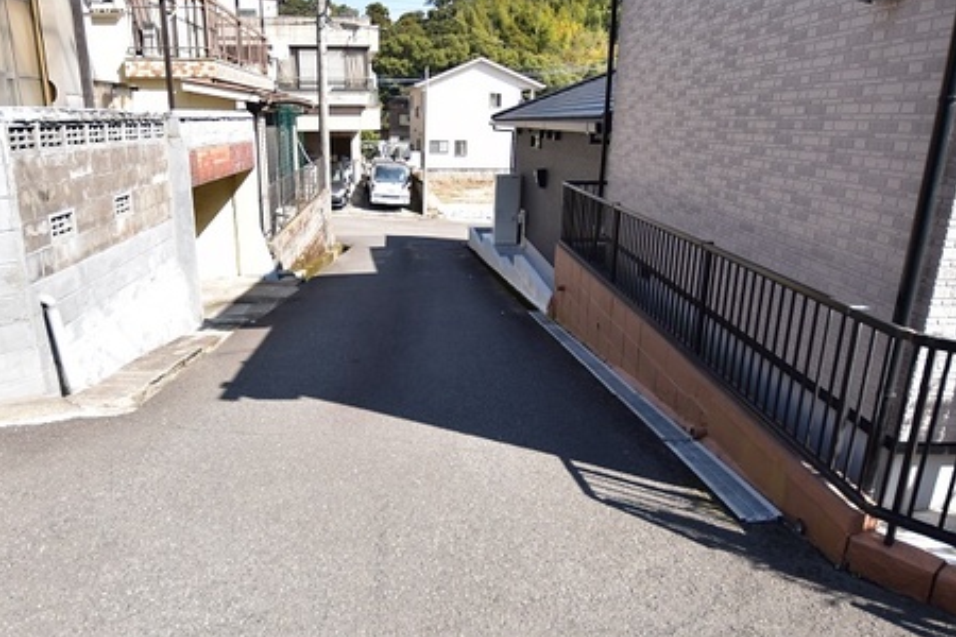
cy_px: 346
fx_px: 664
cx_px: 408
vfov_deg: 51.2
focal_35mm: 25
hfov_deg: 71.1
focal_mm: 10
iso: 160
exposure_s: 1/1000
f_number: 3.5
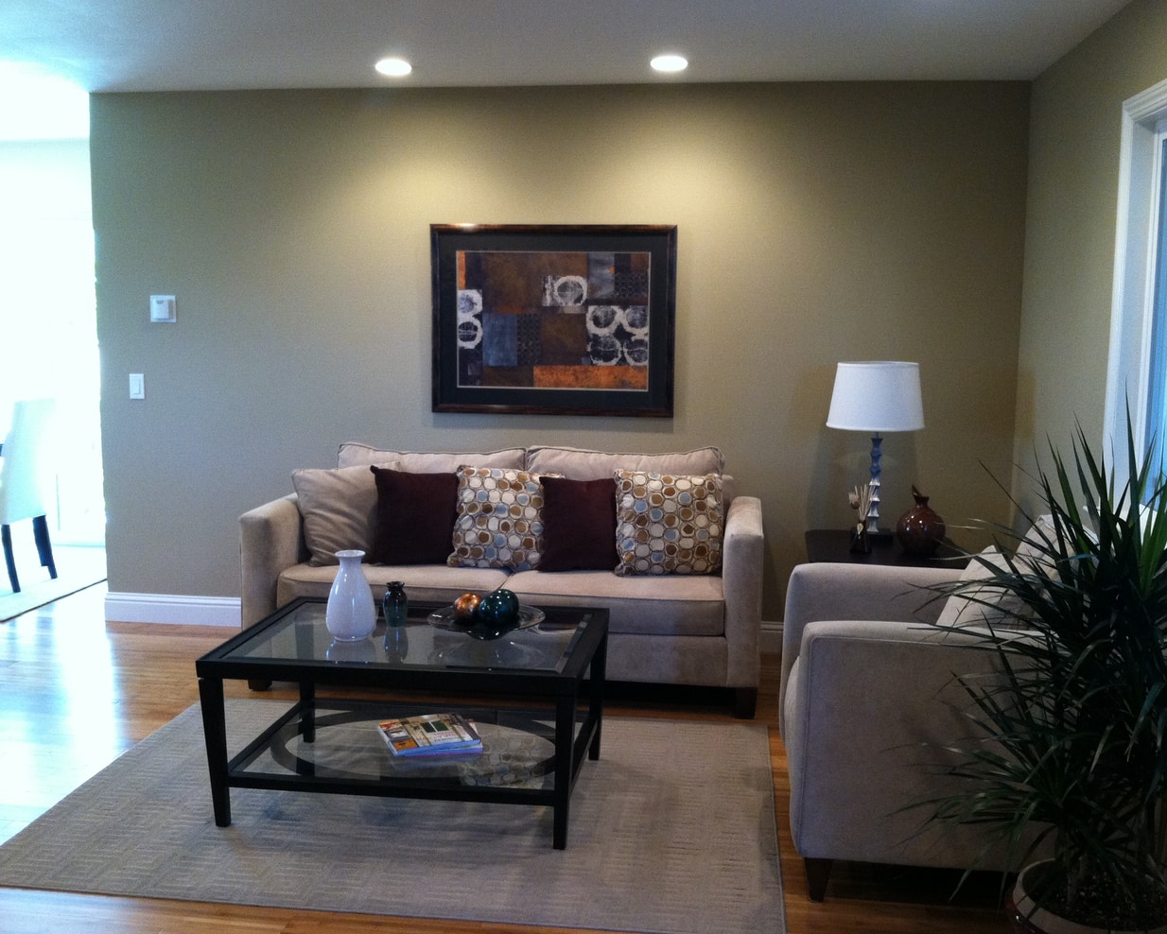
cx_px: 588
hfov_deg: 49.1
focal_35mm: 37
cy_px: 466
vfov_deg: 40.2
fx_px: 1278
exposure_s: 1/15
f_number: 2.8
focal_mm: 3.85
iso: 200
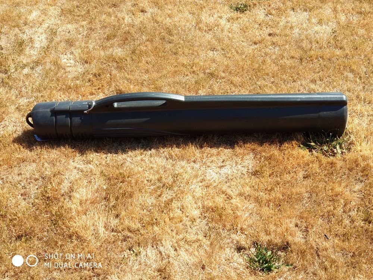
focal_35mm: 52
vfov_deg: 28.0
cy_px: 140
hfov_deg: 36.8
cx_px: 186
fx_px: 560
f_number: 2.6
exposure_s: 1/340
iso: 100
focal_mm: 5.99
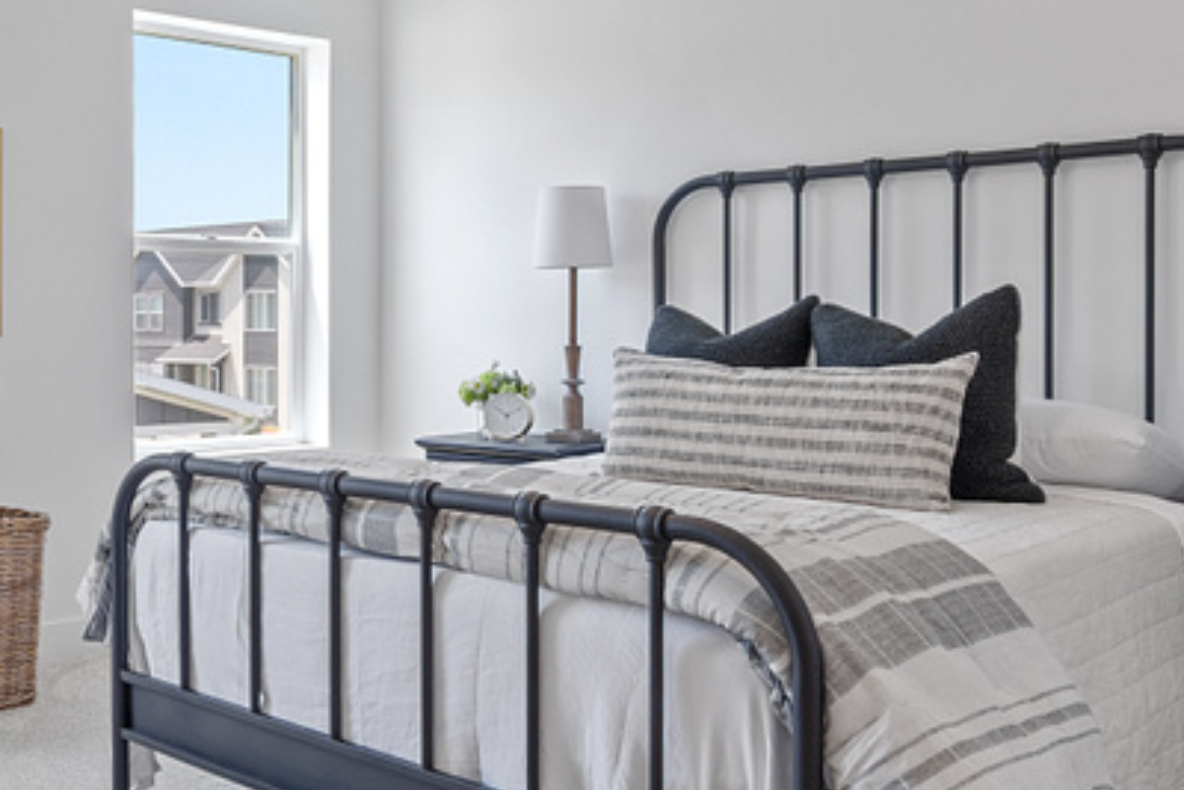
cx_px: 169
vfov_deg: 32.6
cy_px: 348
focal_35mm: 41
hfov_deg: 44.1
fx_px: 1349
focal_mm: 16
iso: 250
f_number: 9
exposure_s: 1/13
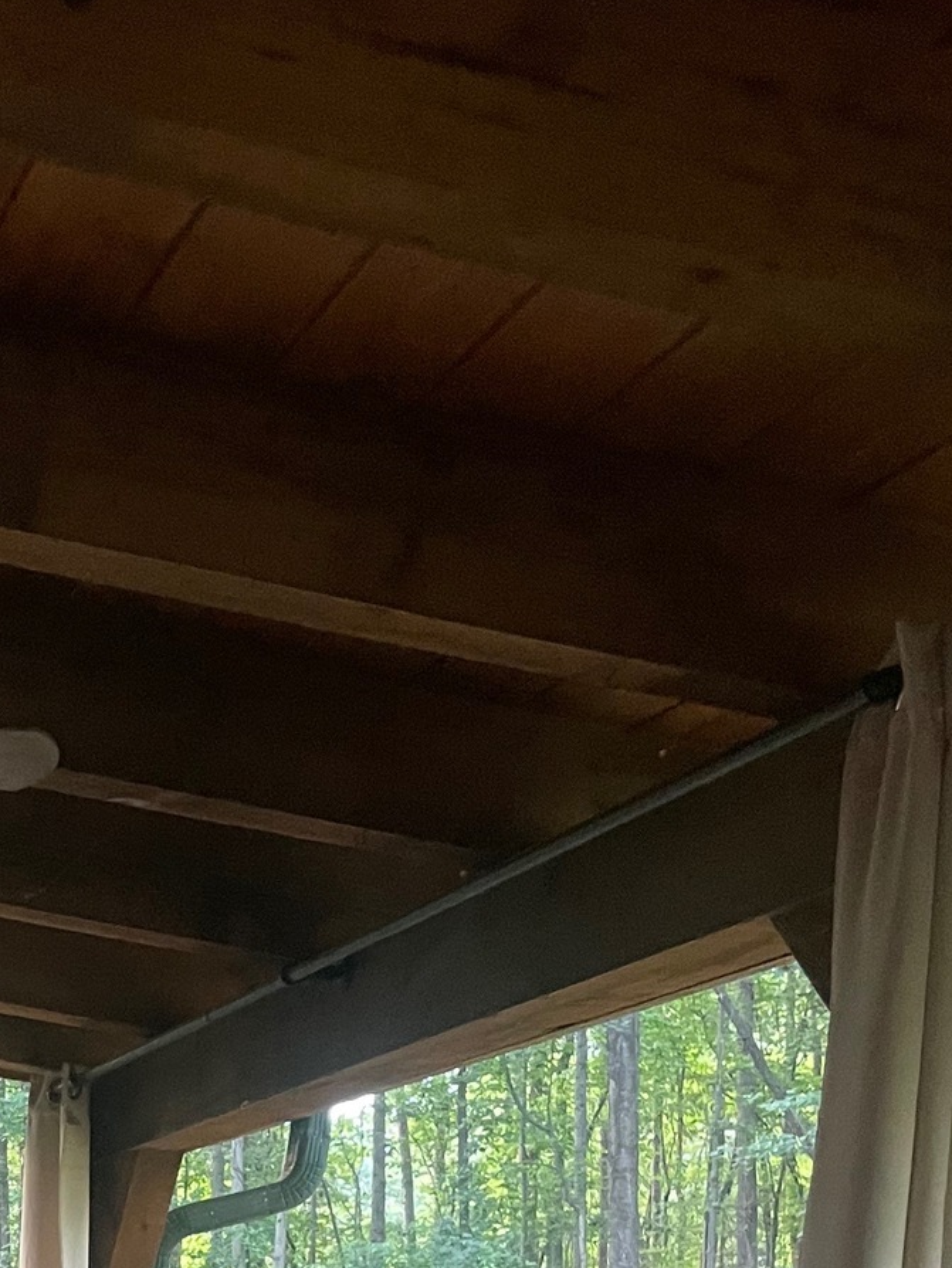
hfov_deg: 20.5
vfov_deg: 26.0
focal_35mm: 67
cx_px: -193
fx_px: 2456
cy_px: 1501
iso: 320
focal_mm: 4.2
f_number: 1.6
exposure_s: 1/60
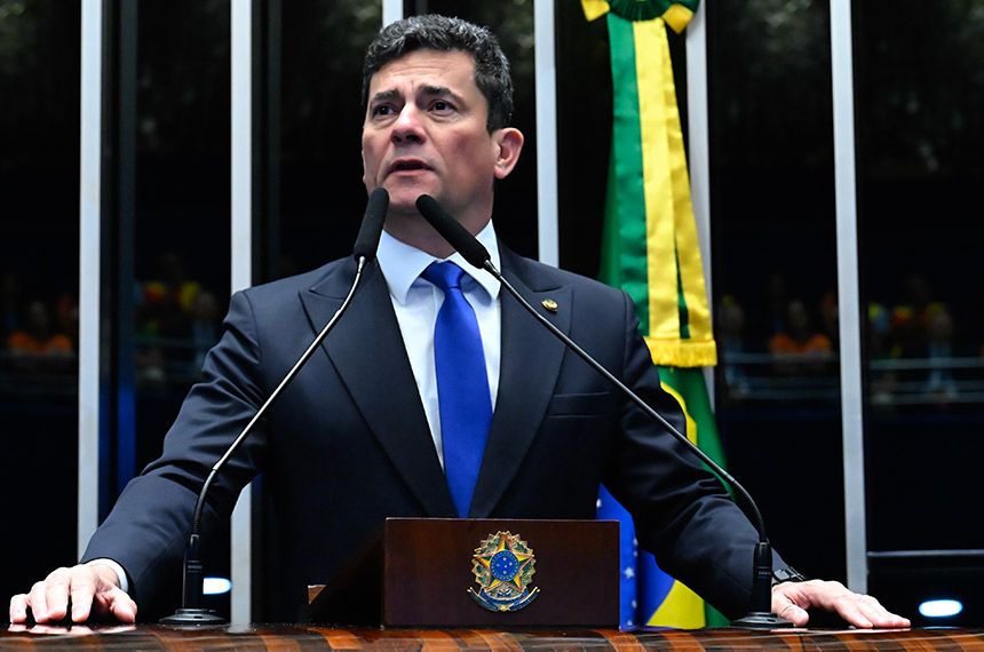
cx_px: 492
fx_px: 2865
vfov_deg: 13.0
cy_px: 326
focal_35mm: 105
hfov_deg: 19.5
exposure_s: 1/100
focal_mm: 70
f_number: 5.6
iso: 6400
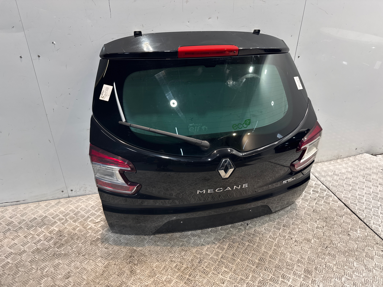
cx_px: 192
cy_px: 144
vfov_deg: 56.8
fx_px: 266
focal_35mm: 24
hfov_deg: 71.6
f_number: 1.78
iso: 100
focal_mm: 6.76
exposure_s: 1/100
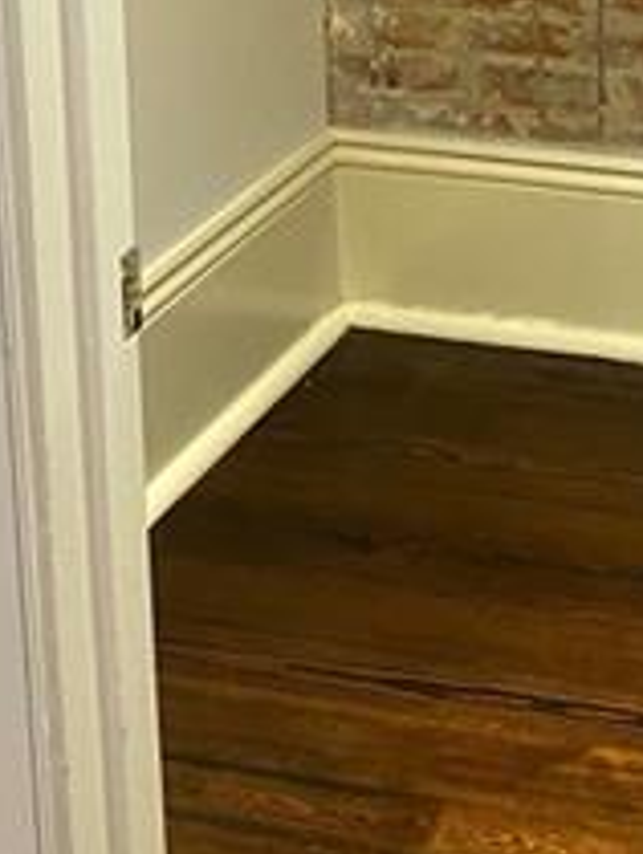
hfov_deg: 15.2
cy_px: -150
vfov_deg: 19.5
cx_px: 696
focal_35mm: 95
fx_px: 2348
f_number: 1.8
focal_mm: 4.25
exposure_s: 1/60
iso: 320
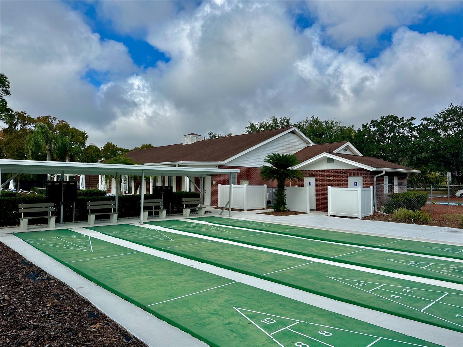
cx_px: 232
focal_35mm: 24
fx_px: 321
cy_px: 174
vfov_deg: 56.8
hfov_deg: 71.6
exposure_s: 1/8197
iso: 80
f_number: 1.78
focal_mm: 6.86
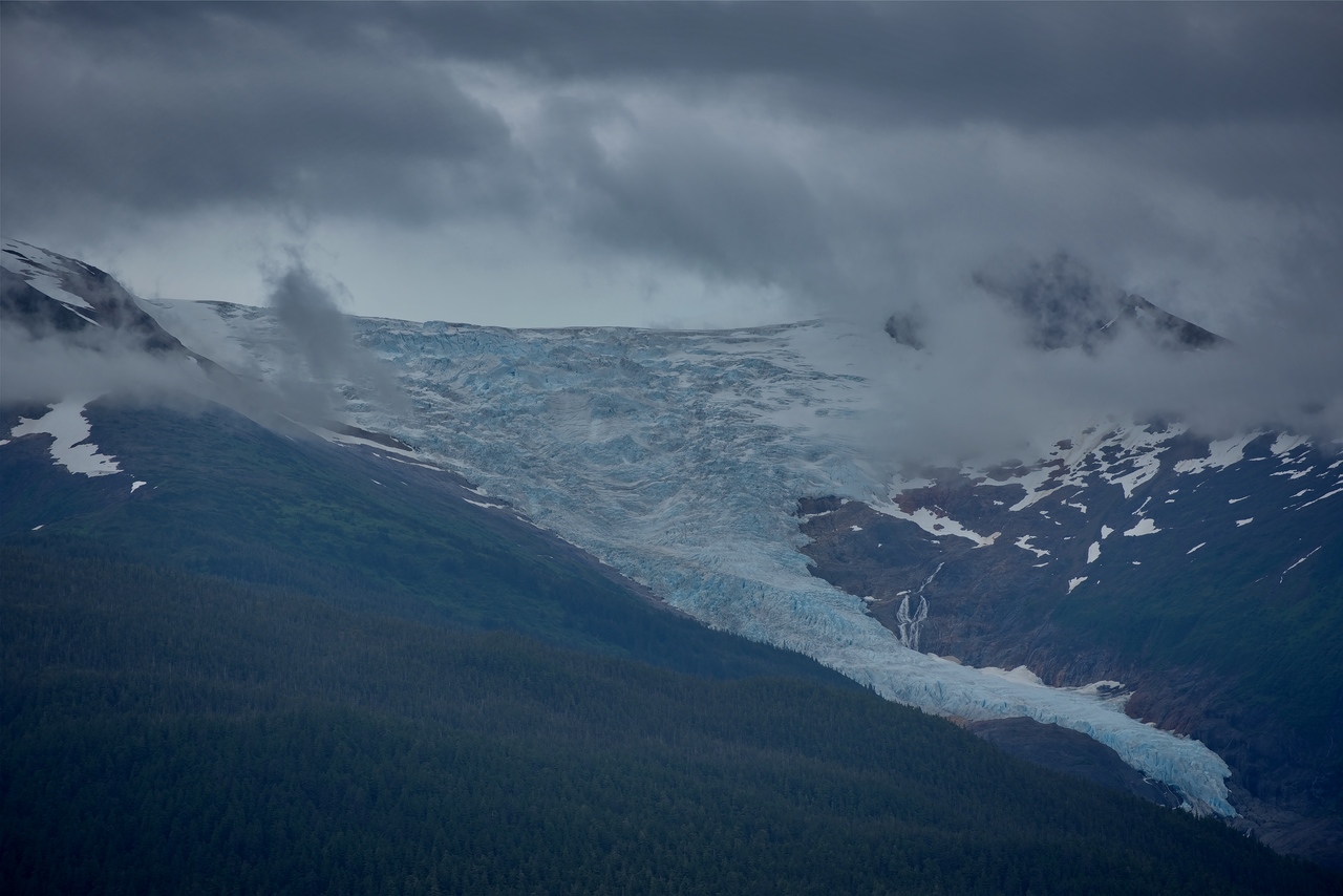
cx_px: 672
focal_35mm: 145
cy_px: 448
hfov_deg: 14.2
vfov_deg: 9.5
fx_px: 5410
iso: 100
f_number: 10
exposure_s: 1/400
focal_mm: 145
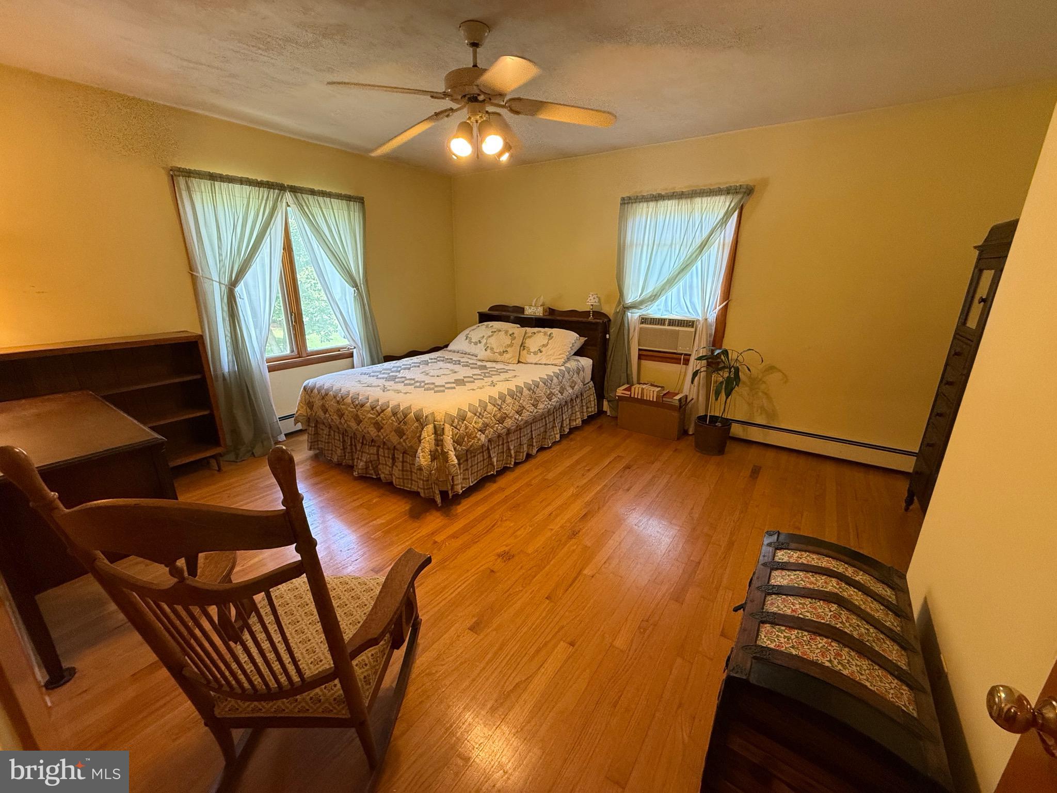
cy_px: 396
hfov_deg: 102.1
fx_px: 427
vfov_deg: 85.7
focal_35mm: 14
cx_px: 528
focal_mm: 2.22
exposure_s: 1/120
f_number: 2.2
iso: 320
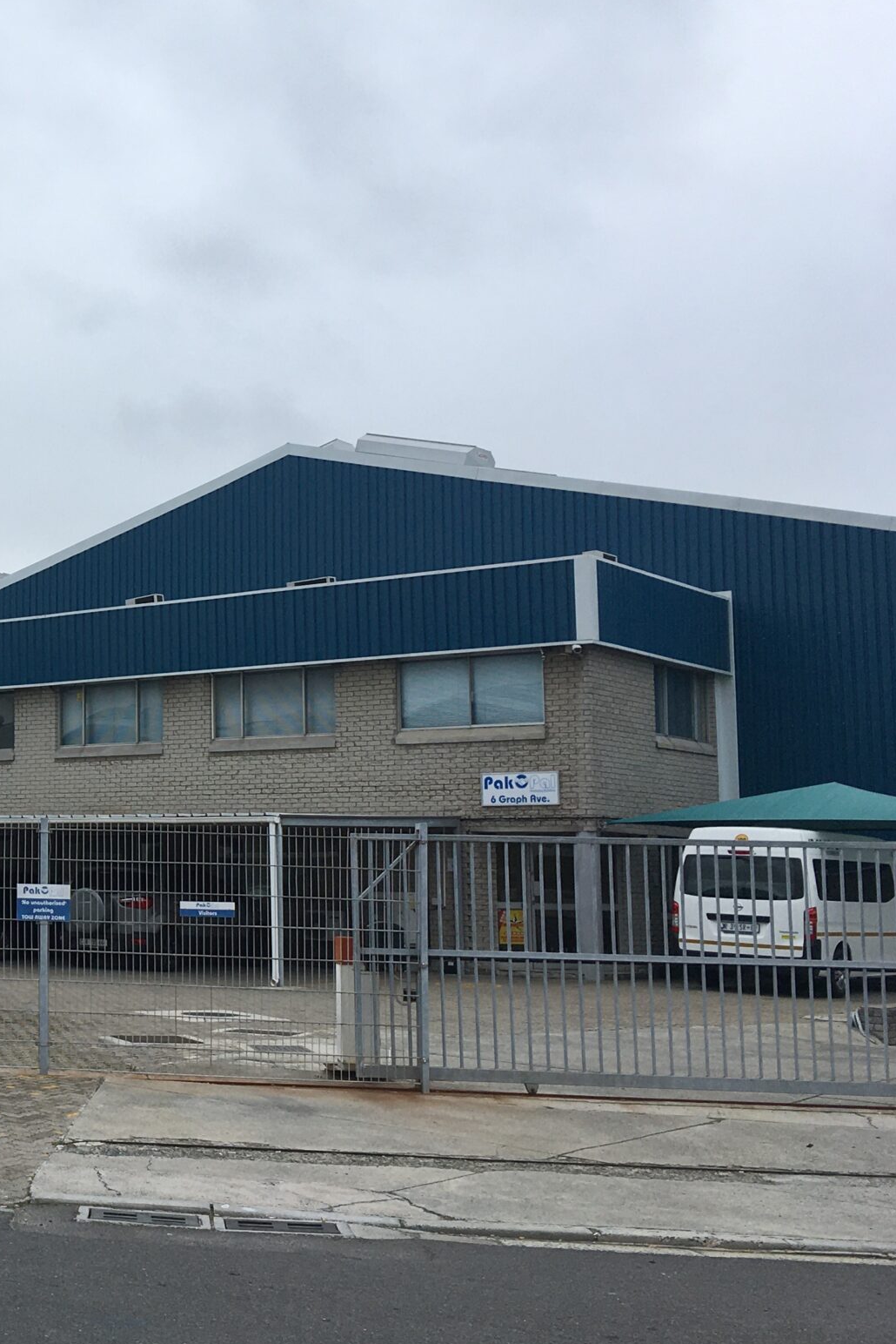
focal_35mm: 50
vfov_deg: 39.6
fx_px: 1866
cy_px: 660
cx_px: -174
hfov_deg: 24.5
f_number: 2.2
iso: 25
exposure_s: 1/442
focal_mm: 4.15
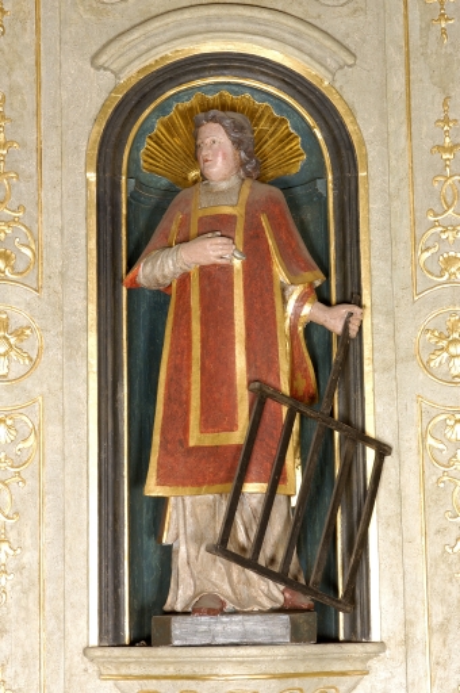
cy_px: 346
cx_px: 230
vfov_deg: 19.5
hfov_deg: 13.0
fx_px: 2018
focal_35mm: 105
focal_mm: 70
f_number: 13
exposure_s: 1/30
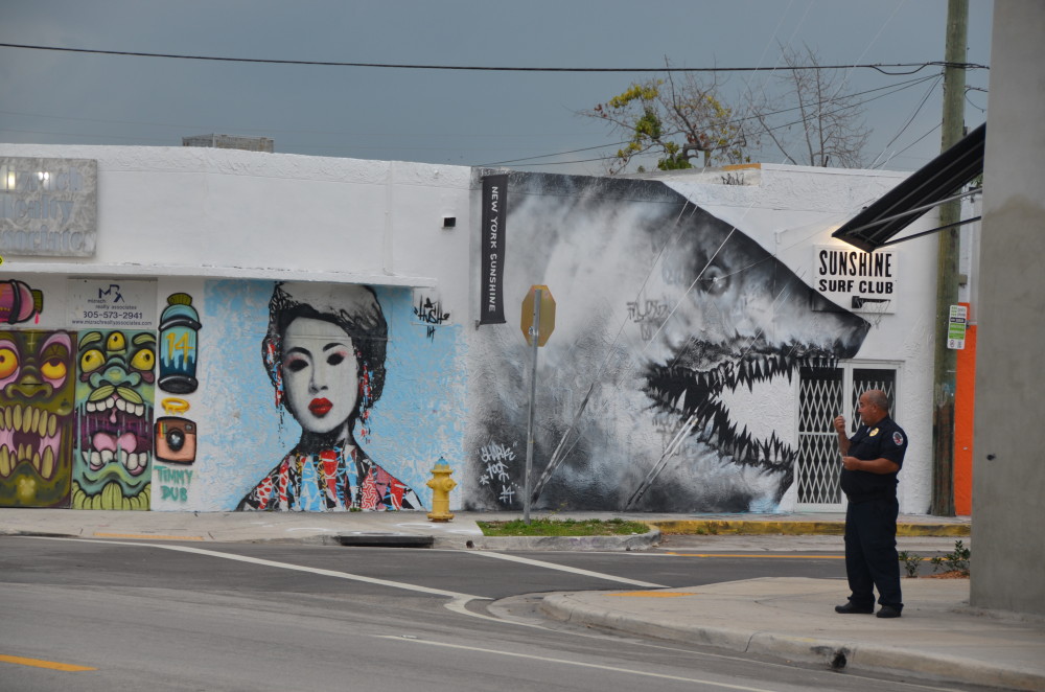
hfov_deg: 17.1
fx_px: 3476
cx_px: 522
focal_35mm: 120
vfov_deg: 11.4
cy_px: 346
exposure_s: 1/125
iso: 250
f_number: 5.6
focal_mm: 80
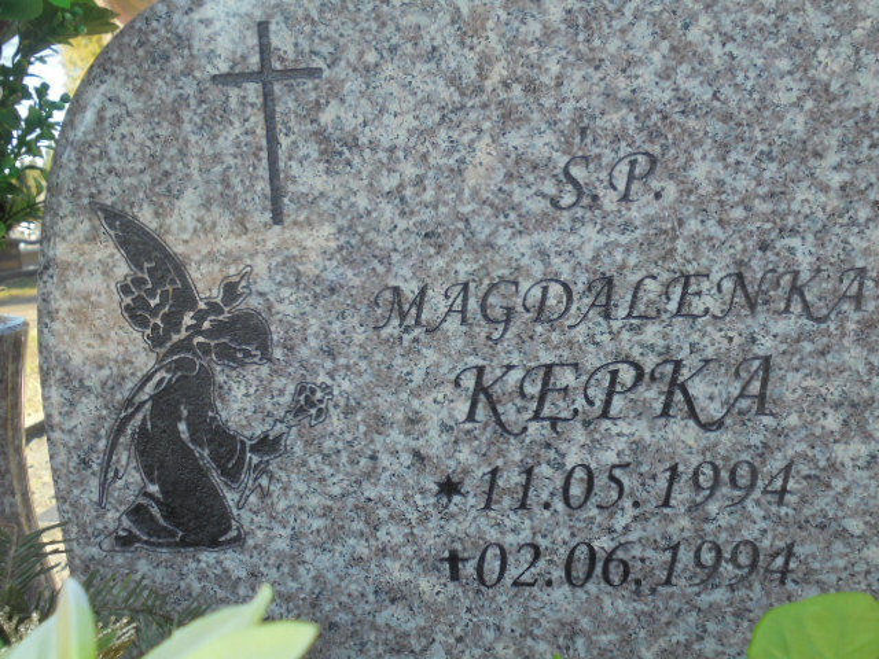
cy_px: 330
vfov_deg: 37.7
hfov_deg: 49.0
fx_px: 965
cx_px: 440
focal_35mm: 38
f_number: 4.2
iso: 100
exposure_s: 1/125
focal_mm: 6.9
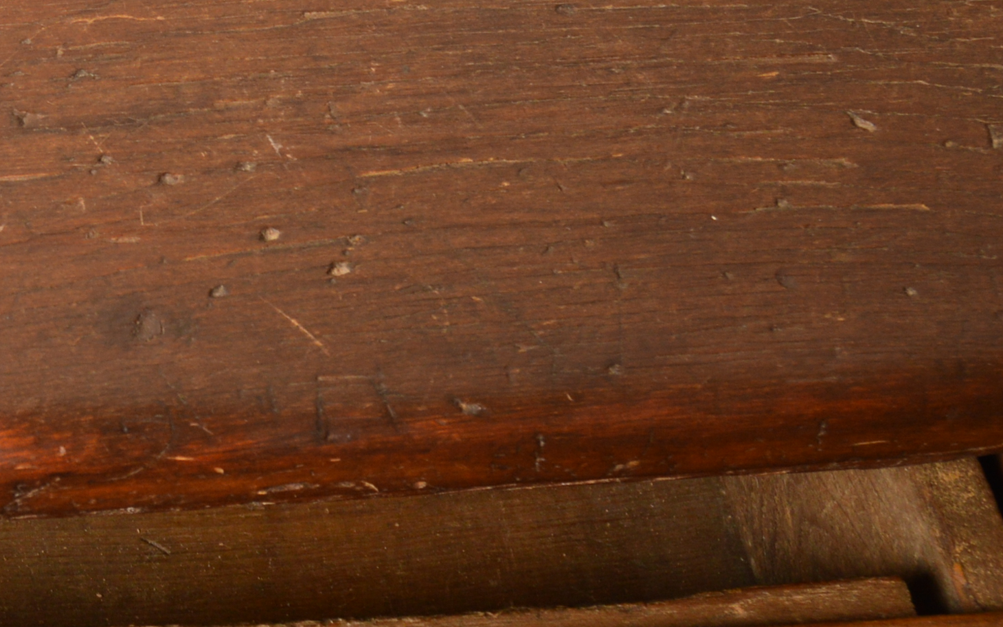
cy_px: -159
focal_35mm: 109
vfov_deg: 11.8
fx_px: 2968
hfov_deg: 17.9
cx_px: -308
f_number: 8
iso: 200
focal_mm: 23
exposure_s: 1/125
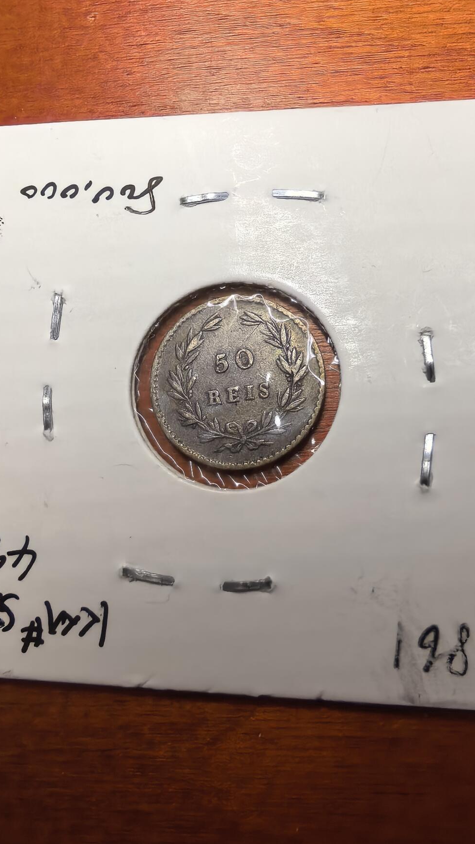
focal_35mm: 27
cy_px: 425
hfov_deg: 42.9
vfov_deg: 69.9
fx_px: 604
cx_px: 239
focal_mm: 1.68
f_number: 2.2
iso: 200
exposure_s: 1/100
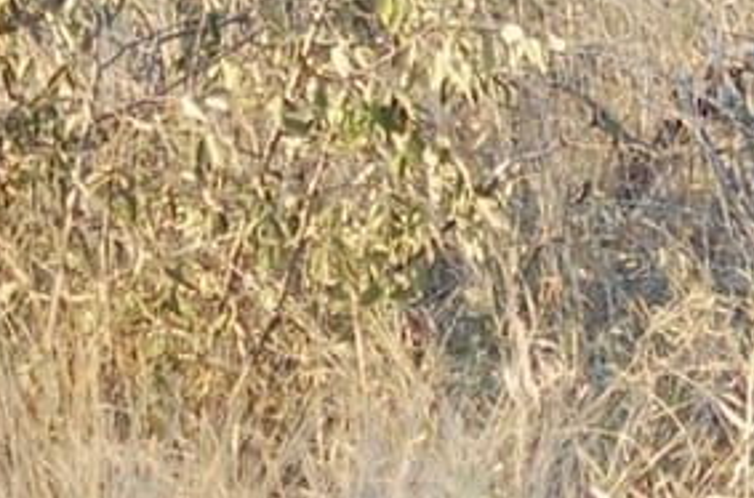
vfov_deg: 2.1
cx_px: 1942
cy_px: -707
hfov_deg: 3.1
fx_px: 13639
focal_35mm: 653
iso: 400
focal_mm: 82
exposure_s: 1/320
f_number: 4.5
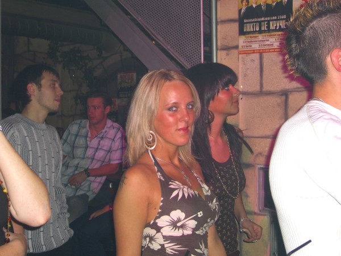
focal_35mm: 57
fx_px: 562
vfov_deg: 25.7
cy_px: 128
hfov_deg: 33.8
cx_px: 170
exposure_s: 1/60
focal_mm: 11.8
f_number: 3.6
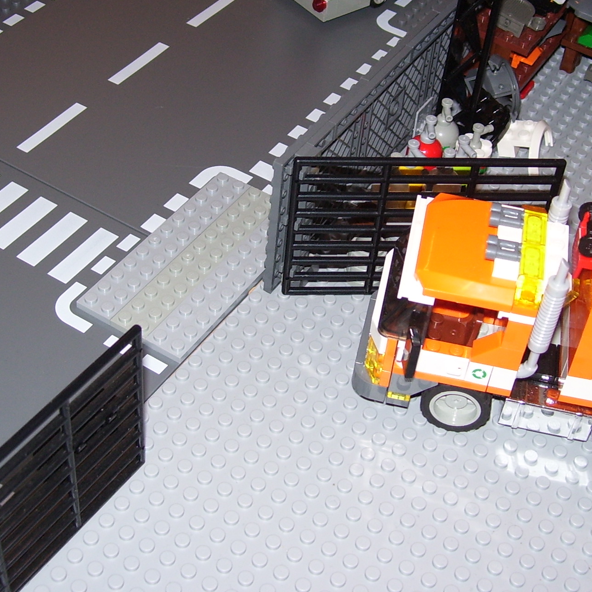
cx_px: 272
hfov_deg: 30.0
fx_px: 1103
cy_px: 235
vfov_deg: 30.0
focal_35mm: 57
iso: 80
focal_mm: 6
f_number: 2.7
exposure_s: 1/60
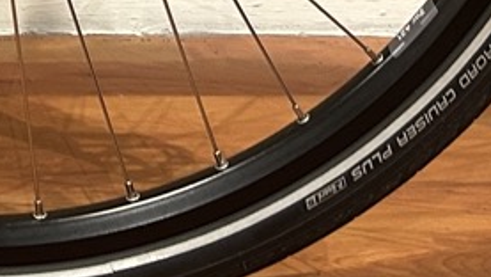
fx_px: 1706
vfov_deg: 8.4
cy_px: -403
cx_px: -39
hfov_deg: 15.9
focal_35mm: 131
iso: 160
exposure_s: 1/50
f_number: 1.5
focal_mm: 5.7
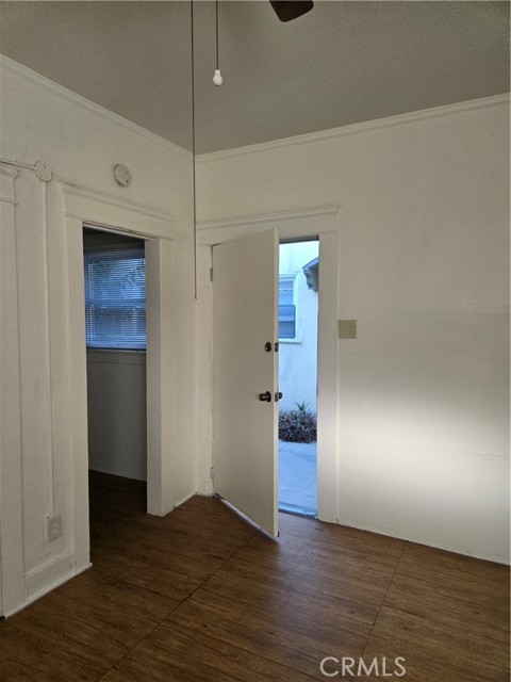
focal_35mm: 23
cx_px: 256
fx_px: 453
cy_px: 341
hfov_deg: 58.9
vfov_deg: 73.9
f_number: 1.8
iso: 125
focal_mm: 5.4
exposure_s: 1/180
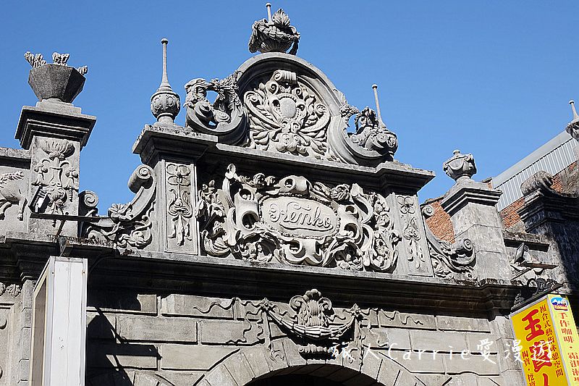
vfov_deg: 28.6
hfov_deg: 41.9
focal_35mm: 47
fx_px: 756
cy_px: 193
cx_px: 290
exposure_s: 1/640
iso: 100
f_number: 4
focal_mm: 17.11
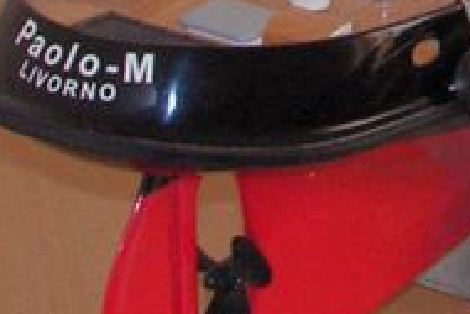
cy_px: -299
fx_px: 3214
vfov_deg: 5.5
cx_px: 722
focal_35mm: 246
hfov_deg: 8.2
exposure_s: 1/40
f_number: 3.2
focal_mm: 7.4
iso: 200
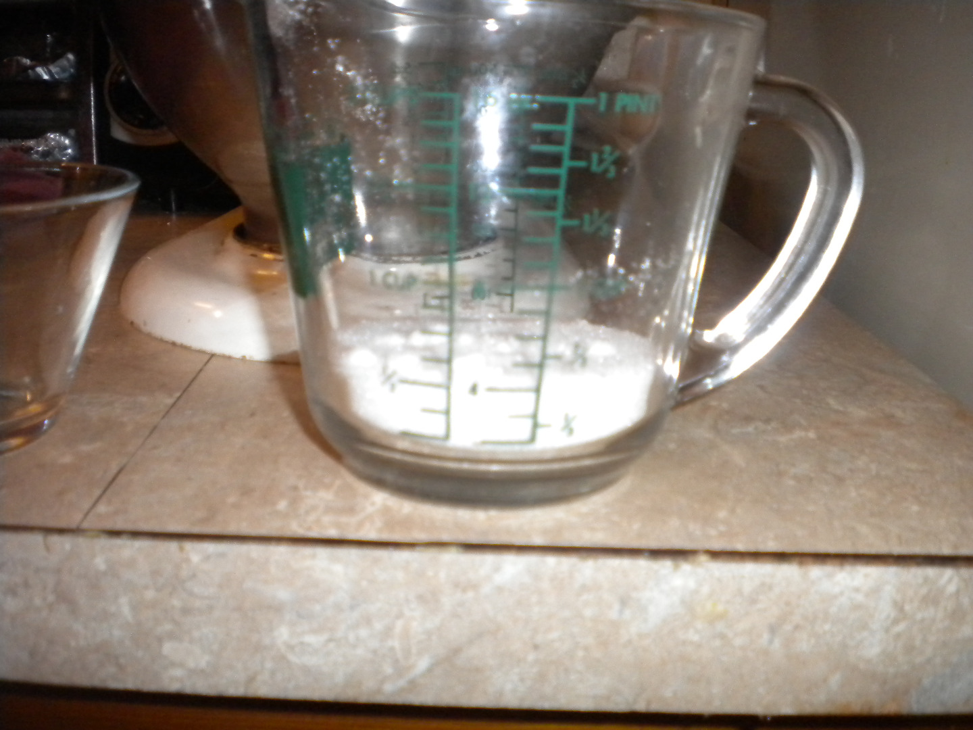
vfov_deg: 40.7
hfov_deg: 52.6
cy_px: 365
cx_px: 486
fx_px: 984
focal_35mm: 35
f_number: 3.1
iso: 400
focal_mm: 6.3
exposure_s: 1/30
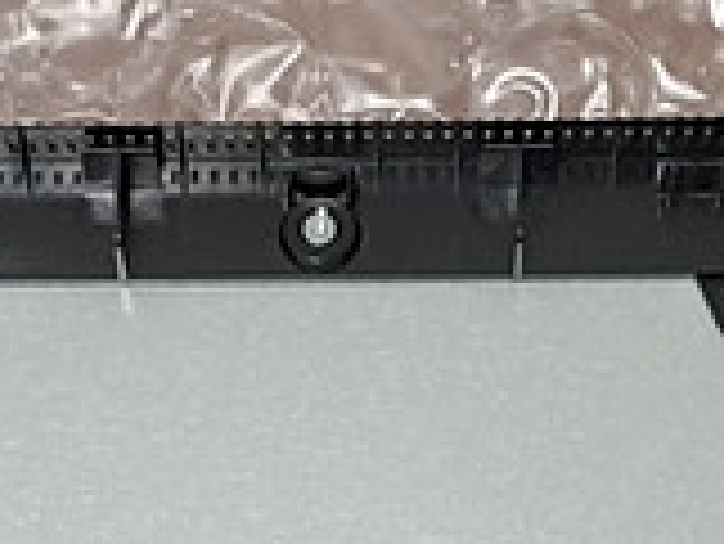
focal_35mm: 155
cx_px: 351
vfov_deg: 8.9
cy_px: 1209
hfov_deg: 12.7
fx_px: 3244
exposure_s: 1/50
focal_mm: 4.65
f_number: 1.8
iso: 160
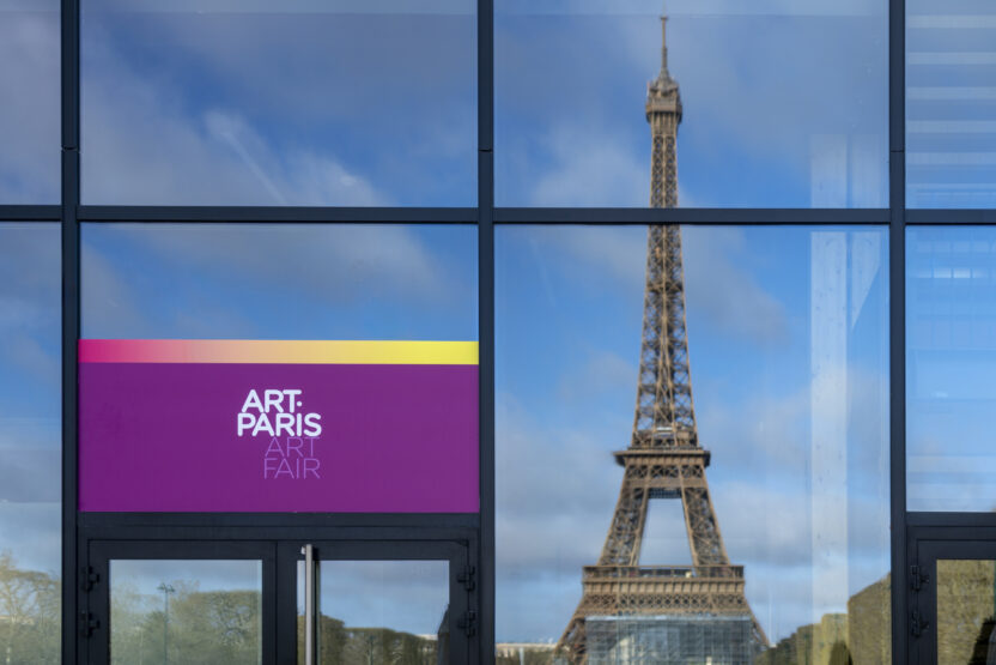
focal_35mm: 54
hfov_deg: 36.9
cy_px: 332
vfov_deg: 25.1
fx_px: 1494
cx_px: 498
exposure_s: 1/90
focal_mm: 54
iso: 100
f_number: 4
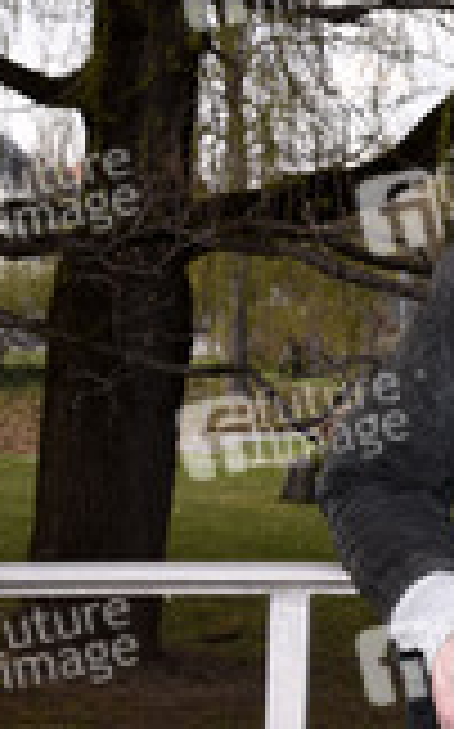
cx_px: 802
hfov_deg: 9.2
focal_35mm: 136
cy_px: 540
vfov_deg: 15.3
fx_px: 2697
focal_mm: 48
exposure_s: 1/160
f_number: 11
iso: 640
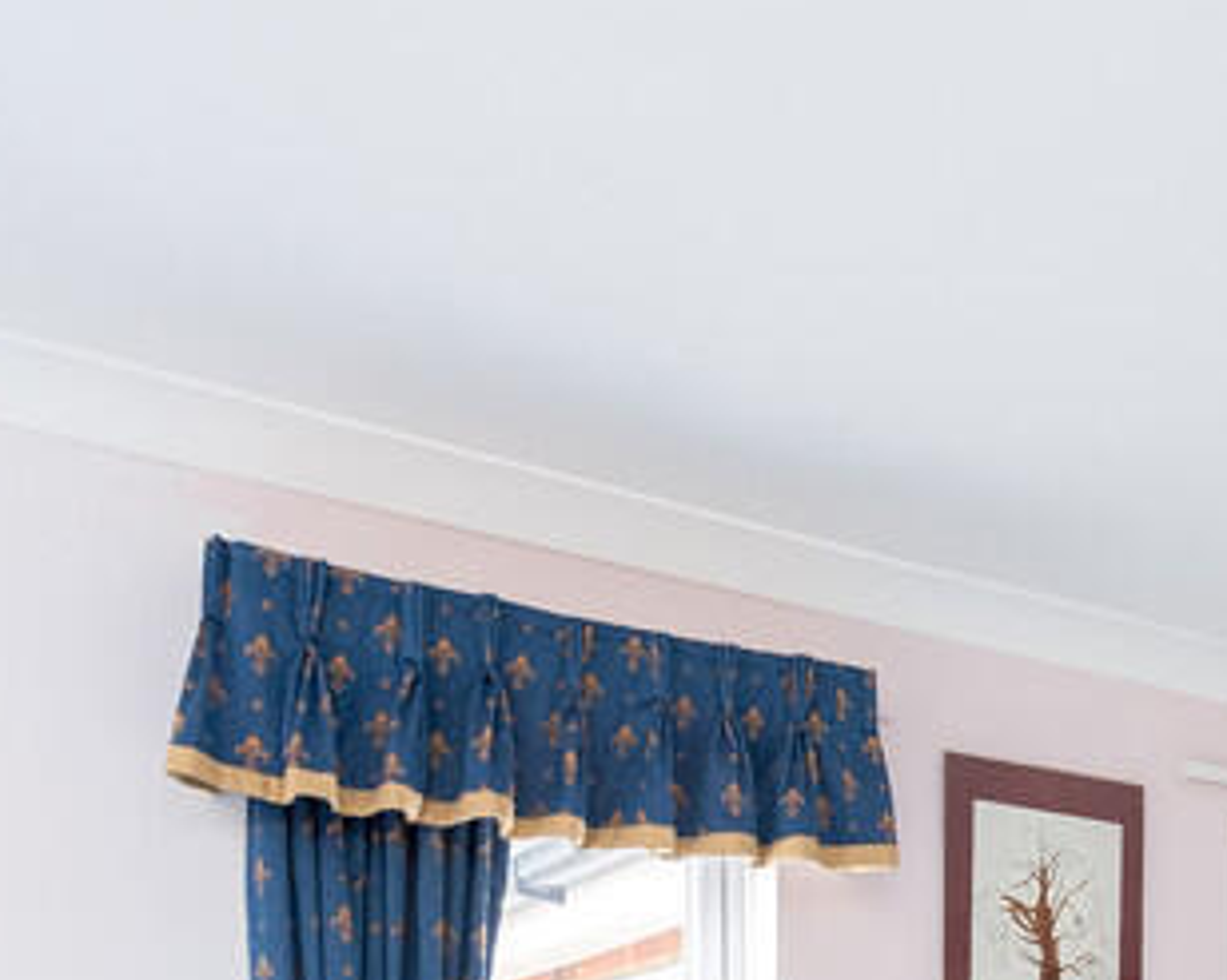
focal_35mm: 50
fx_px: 1815
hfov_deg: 32.5
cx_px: 1378
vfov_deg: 25.1
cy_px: 1350
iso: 1000
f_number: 7.1
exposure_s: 1/25
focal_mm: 16
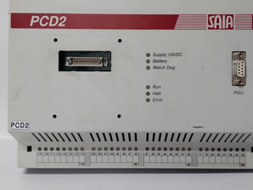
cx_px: 145
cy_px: 65
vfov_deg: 36.5
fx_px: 285
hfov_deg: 47.7
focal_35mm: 39
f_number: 2
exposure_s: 1/33
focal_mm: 3.79
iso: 167
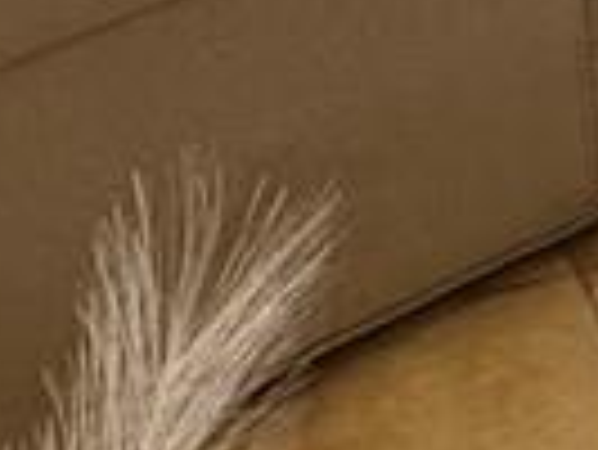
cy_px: -972
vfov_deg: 9.8
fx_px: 1867
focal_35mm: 108
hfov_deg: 14.3
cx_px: 1295
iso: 320
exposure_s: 1/60
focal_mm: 2.22
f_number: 2.2
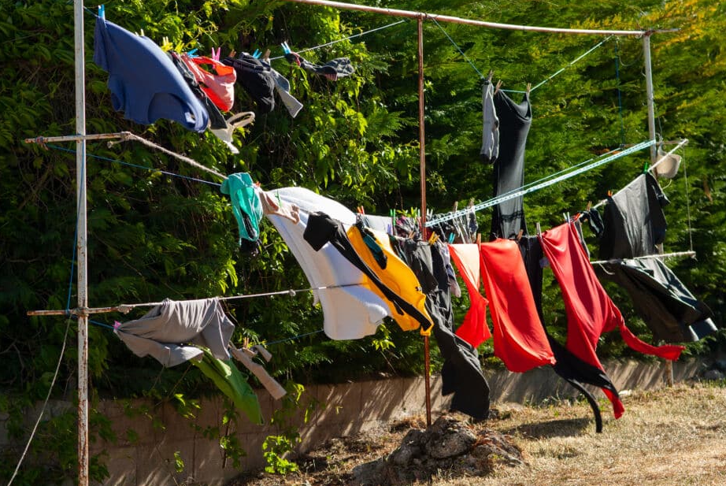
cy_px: 249
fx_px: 2858
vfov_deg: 9.7
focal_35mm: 142
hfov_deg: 14.5
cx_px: 376
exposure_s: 1/250
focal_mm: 85
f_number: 5.6
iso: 100
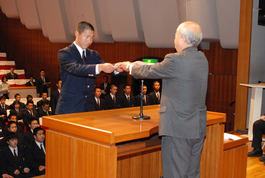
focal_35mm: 48
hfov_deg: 41.1
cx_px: 132
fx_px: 354
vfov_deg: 28.2
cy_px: 89
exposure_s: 1/60
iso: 1600
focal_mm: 32
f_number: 4
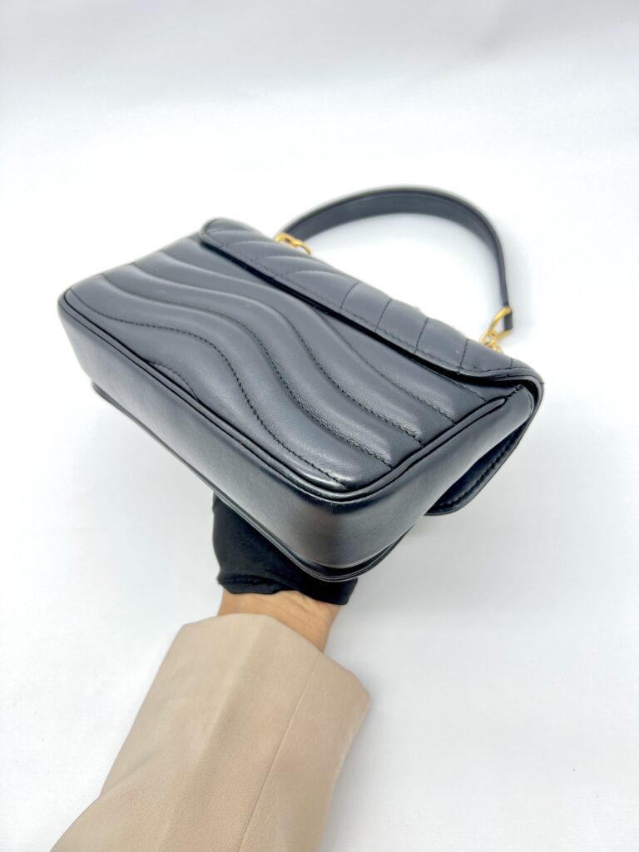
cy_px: 426
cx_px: 320
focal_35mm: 26
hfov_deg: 53.1
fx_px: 640
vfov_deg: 67.3
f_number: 1.5
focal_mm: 5.7
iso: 40
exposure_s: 1/100
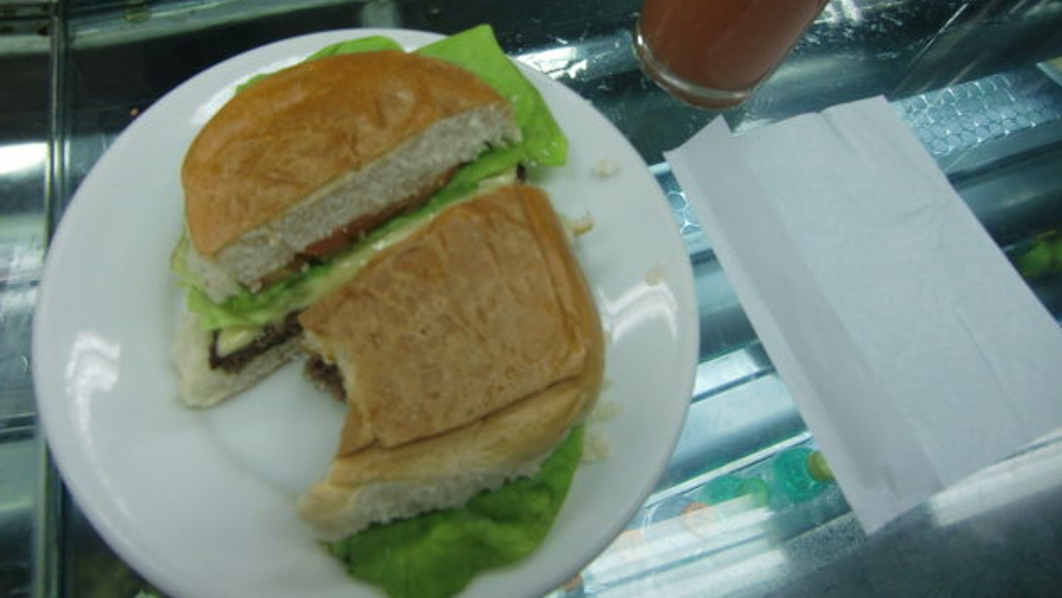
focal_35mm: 27
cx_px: 525
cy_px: 202
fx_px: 760
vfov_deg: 42.4
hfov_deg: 69.9
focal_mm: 4.3
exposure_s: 1/60
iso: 160
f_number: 3.2
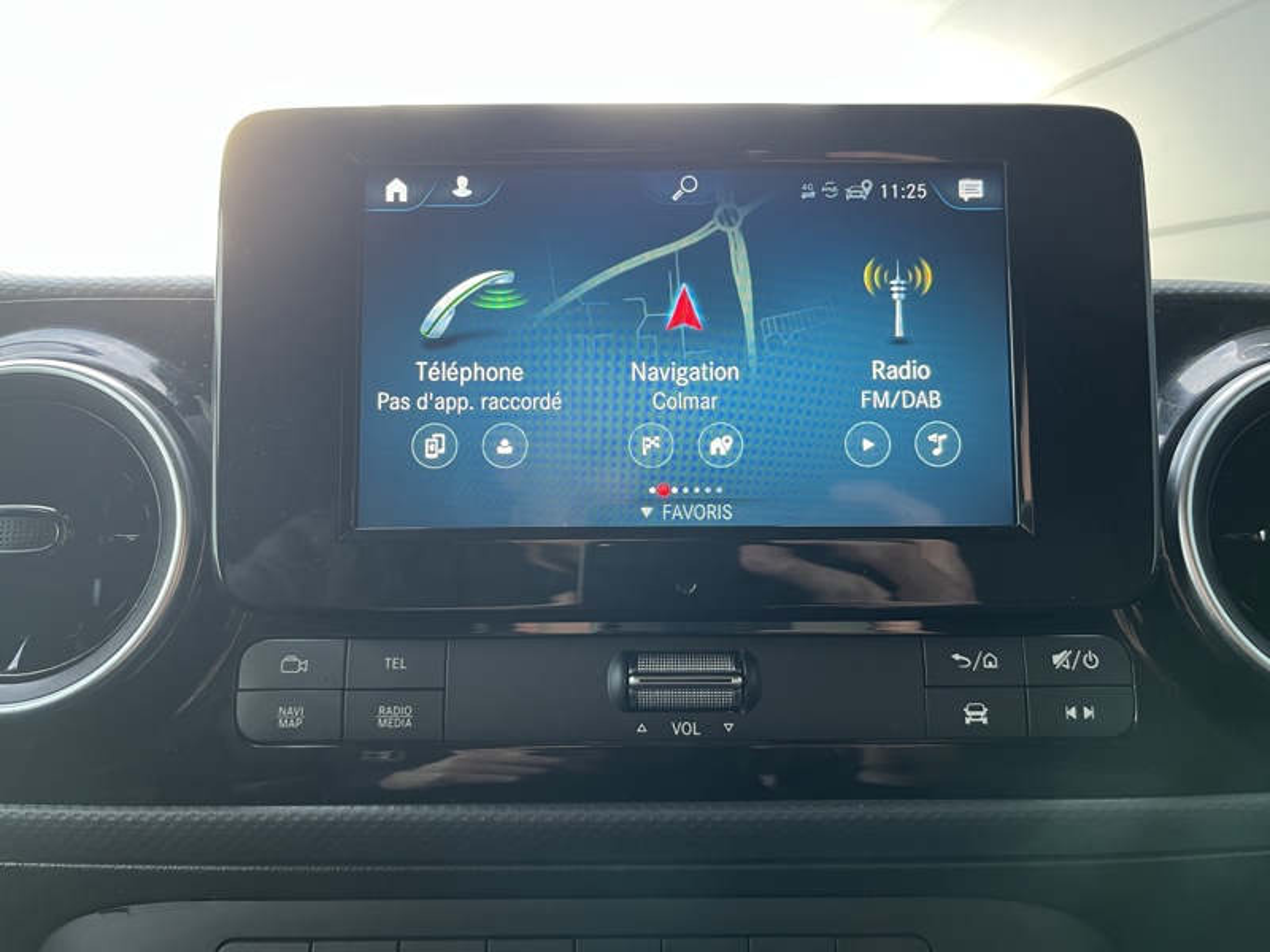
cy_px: 476
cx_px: 635
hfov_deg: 67.3
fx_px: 954
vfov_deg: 53.1
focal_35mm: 26
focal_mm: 5.1
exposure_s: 1/53
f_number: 1.6
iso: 125
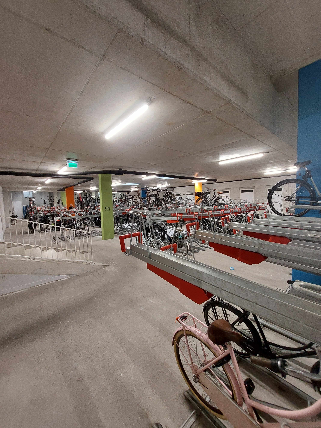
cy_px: 214
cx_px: 160
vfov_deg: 106.2
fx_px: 161
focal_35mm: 13
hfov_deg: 89.9
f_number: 2.2
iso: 320
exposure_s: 1/50
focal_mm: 1.74
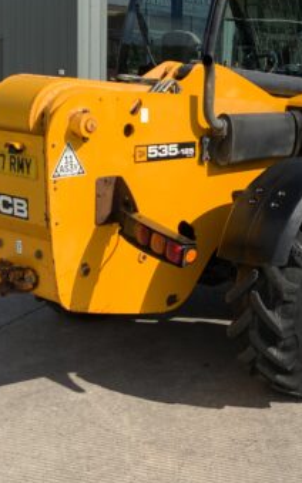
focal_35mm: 58
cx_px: 306
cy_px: 165
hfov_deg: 21.5
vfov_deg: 34.8
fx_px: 763
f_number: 1.8
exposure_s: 1/2320
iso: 16
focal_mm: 3
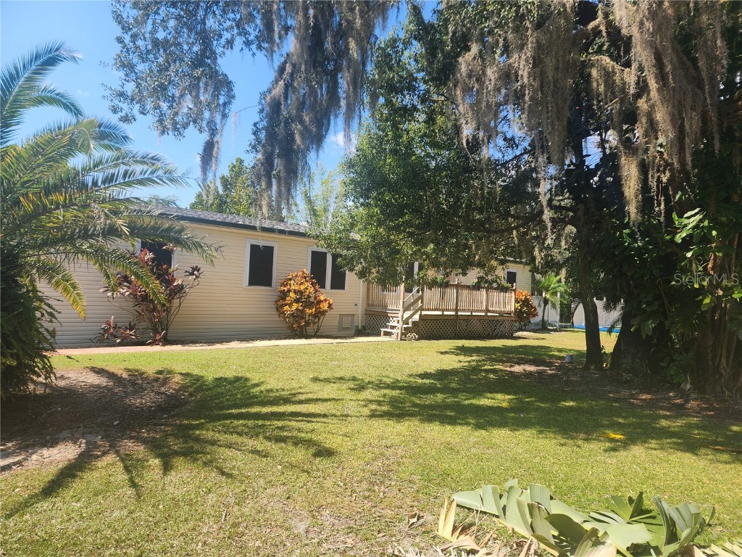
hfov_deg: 73.9
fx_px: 493
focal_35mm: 23
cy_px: 278
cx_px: 371
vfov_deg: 58.9
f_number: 1.8
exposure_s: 1/471
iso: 12
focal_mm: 6.4
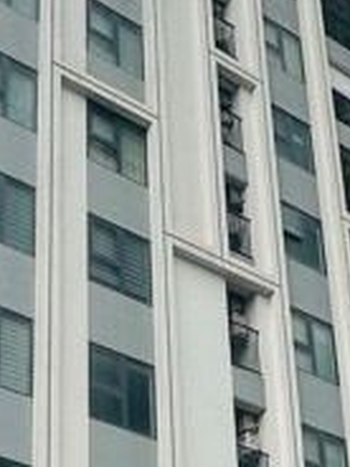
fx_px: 1052
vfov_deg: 22.1
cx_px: 117
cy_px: 629
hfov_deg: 18.8
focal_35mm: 78
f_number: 2.2
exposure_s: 1/147
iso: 40
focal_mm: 2.22
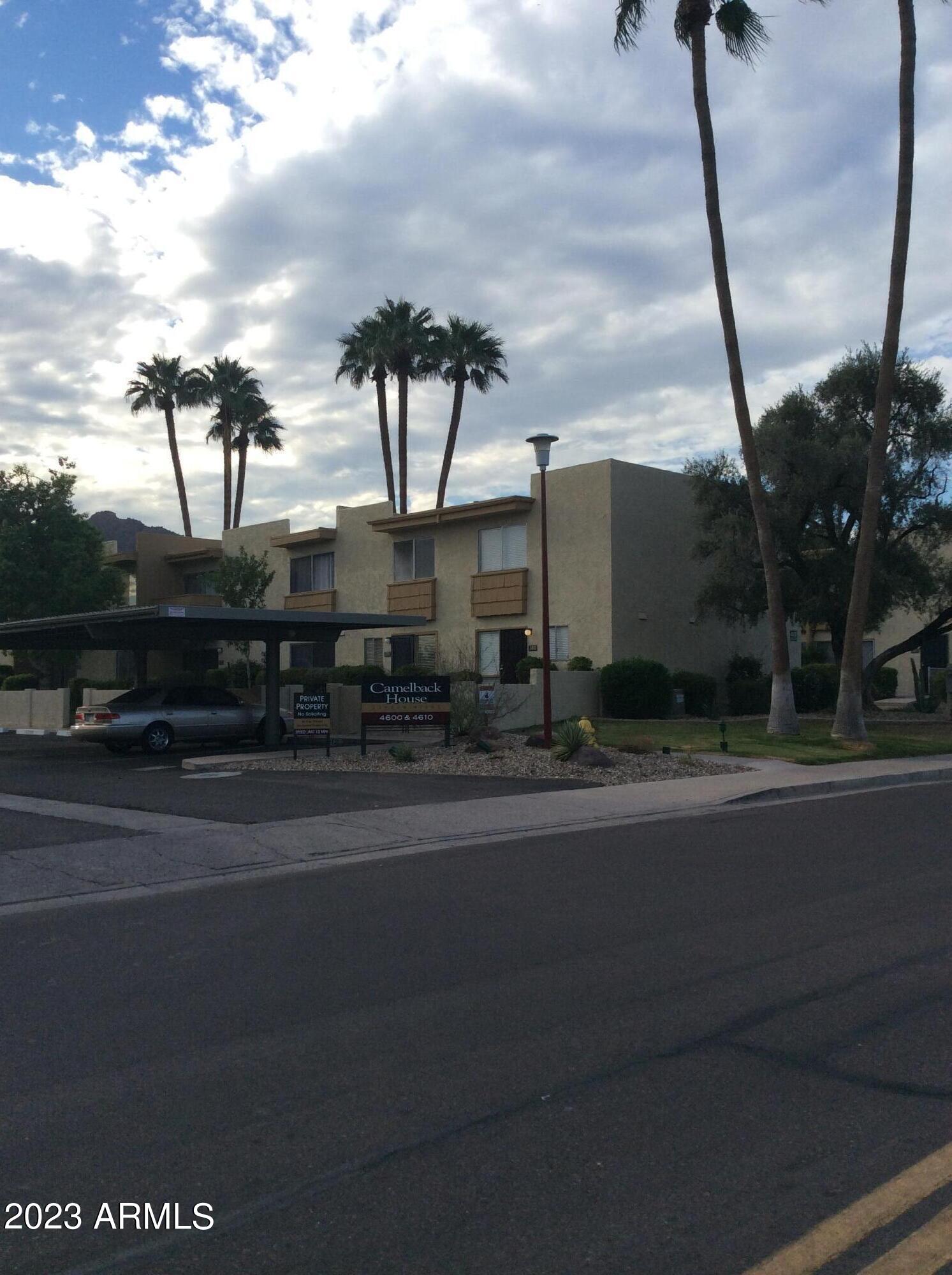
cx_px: 476
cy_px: 638
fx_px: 1214
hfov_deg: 42.8
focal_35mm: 33
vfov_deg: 55.4
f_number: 2.4
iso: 32
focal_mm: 3.3
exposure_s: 1/923
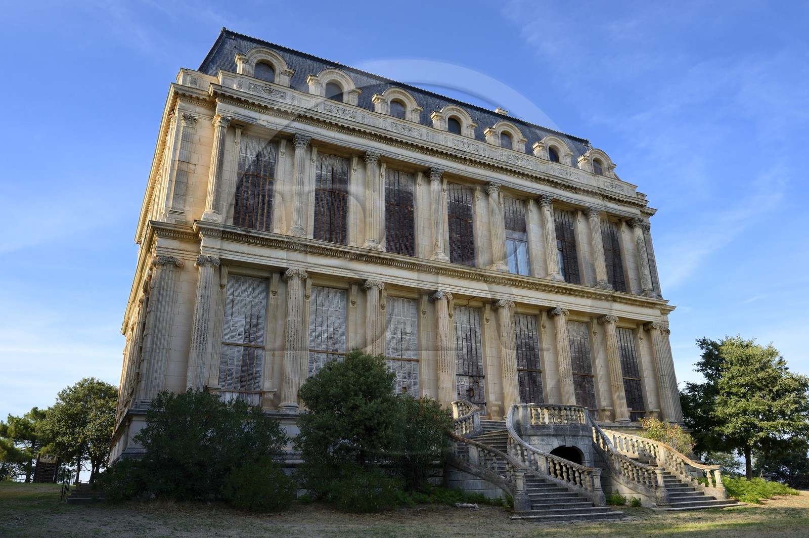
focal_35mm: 27
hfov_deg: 67.4
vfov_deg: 47.9
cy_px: 269
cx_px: 404
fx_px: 606
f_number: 8
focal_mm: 27
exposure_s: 1/250
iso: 200
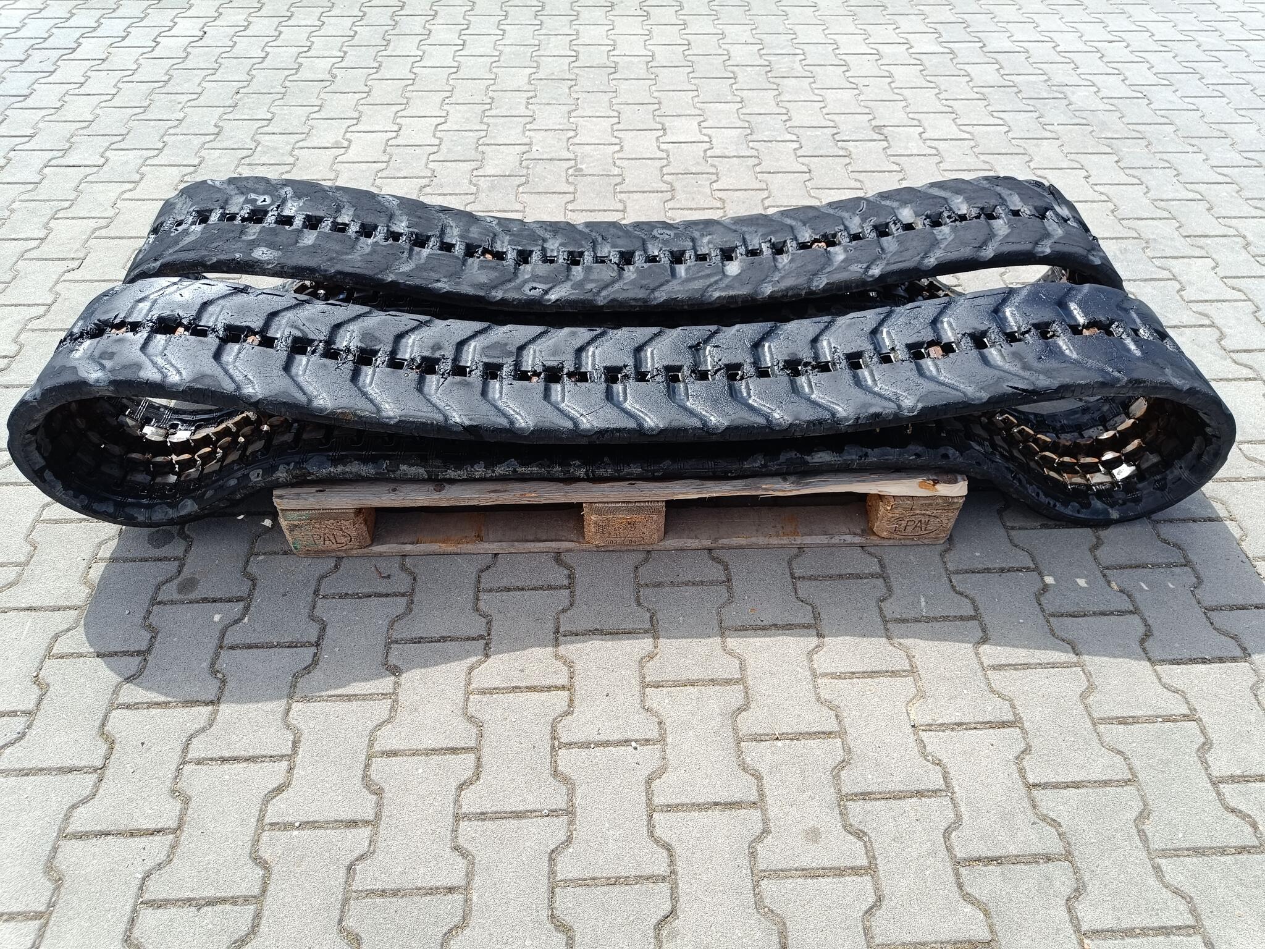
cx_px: 632
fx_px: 877
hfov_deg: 71.6
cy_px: 474
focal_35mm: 24
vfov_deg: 56.8
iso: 51
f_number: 1.88
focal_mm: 5.59
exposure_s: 1/576
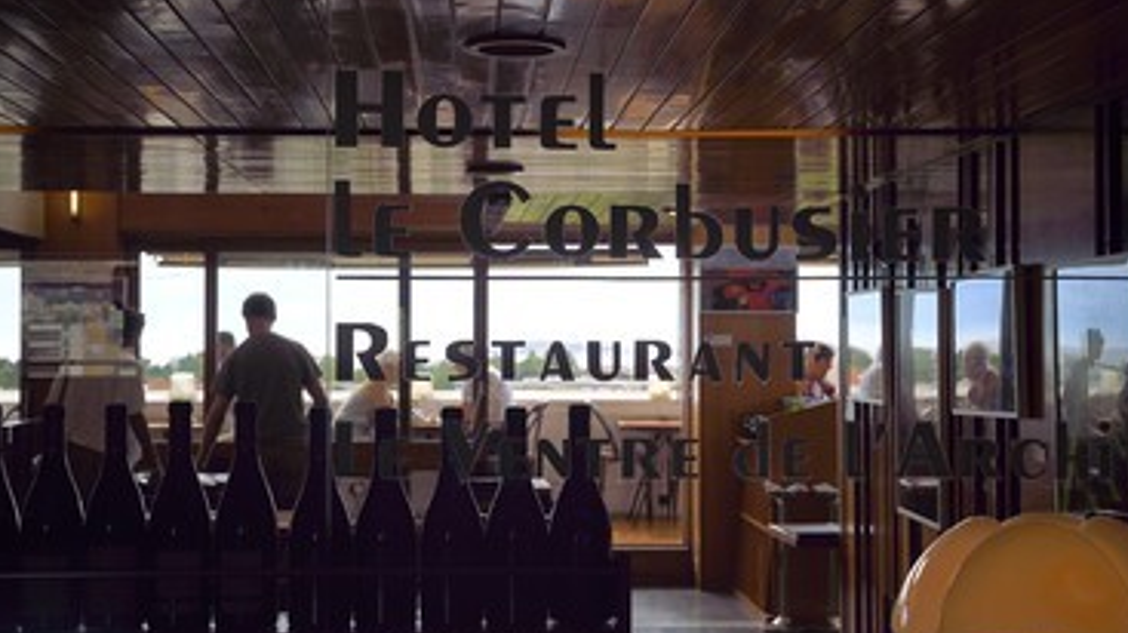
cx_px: 535
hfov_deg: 38.5
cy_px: 341
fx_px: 1614
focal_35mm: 54
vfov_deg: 22.2
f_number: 11
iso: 200
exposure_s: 1/160
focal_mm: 45
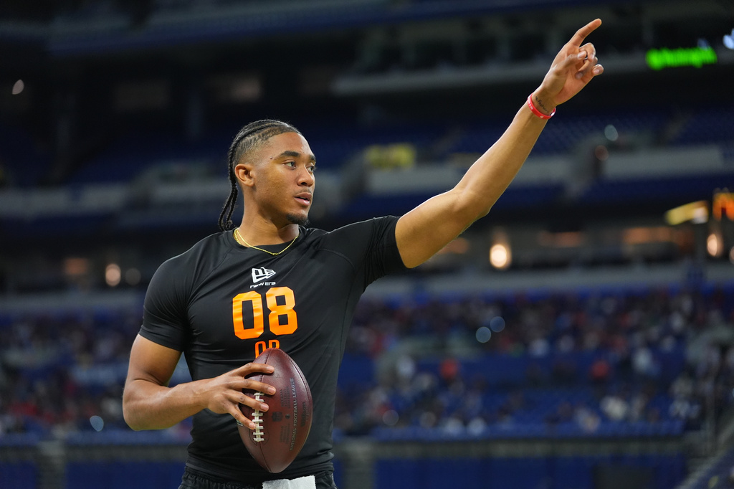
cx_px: 367
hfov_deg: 18.1
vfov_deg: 12.1
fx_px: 2303
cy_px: 244
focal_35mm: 113
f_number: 2.8
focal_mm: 113
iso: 4000
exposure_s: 1/2500
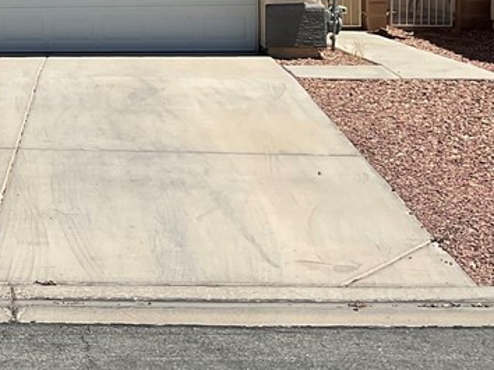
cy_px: 28
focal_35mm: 84
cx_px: -87
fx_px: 1198
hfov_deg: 21.7
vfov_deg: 17.3
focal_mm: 3
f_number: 1.8
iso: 16
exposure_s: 1/3534
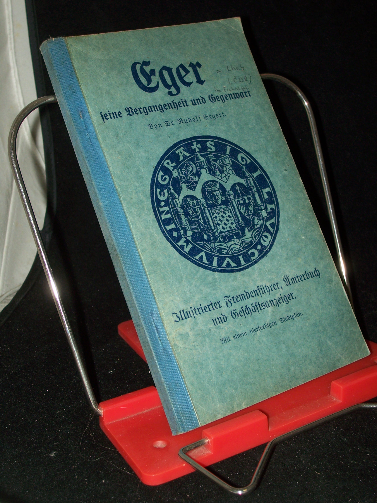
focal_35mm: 53
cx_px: 188
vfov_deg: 36.2
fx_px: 770
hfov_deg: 27.5
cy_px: 252
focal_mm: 8.7
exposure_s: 1/80
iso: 80
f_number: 3.2
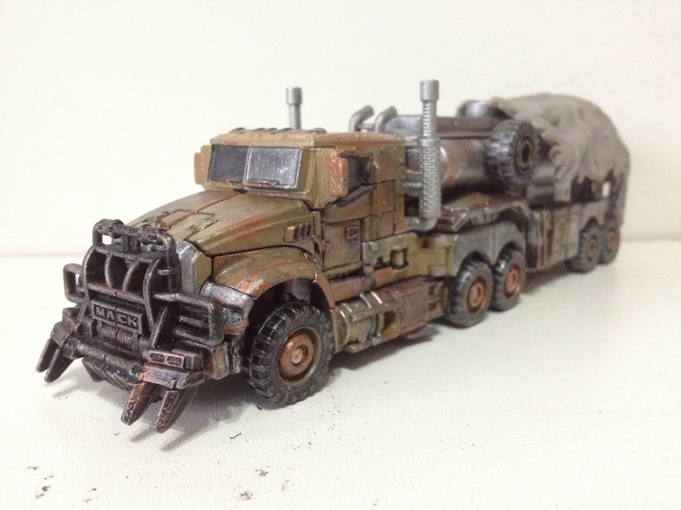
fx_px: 689
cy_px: 255
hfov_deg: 52.6
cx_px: 340
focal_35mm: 35
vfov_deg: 40.7
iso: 400
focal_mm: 4.28
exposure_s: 1/17
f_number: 2.4
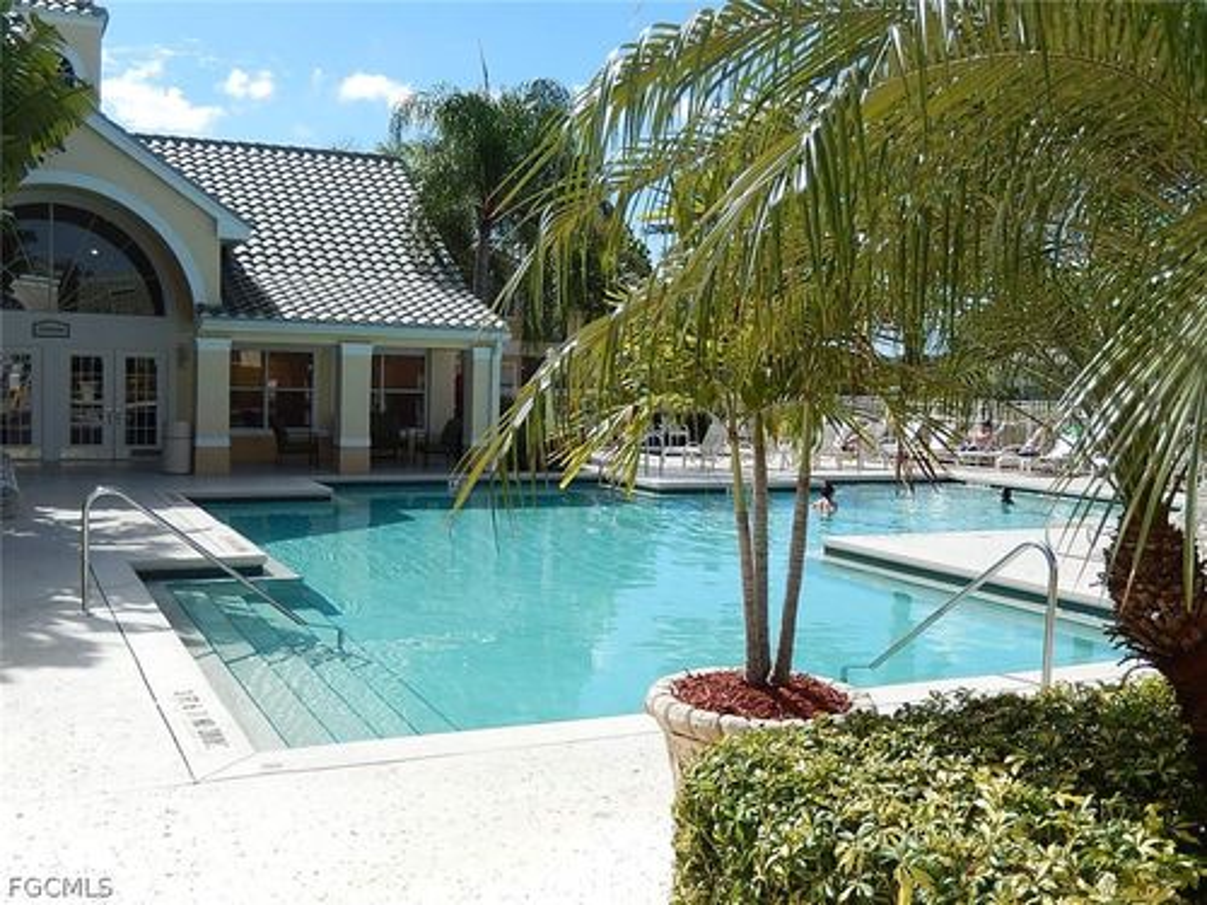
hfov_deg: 51.4
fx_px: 1255
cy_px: 452
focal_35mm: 36
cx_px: 604
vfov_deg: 39.7
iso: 125
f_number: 4
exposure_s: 1/1250
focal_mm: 6.5
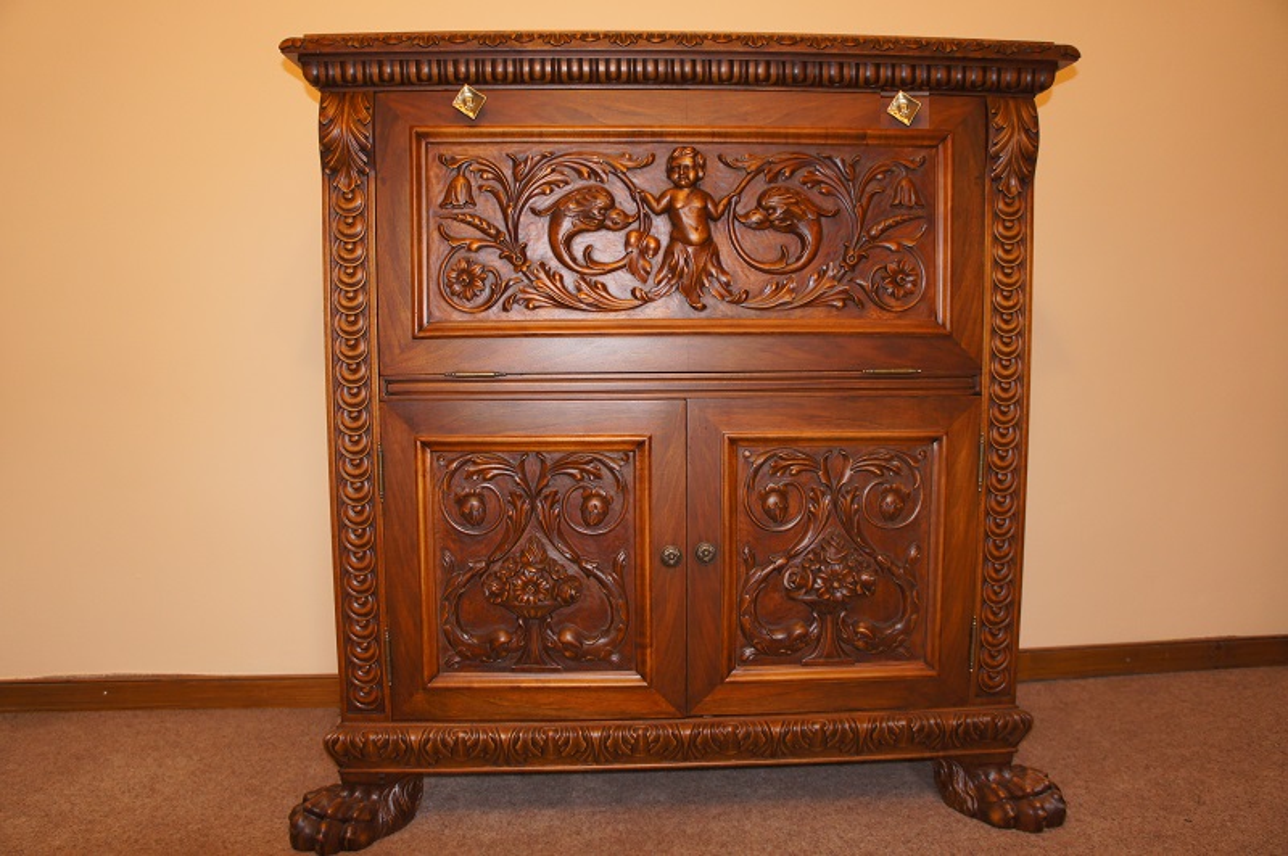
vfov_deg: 47.9
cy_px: 428
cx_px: 644
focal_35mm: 27
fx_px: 965
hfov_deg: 67.4
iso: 500
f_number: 3.5
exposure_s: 1/30
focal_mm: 18
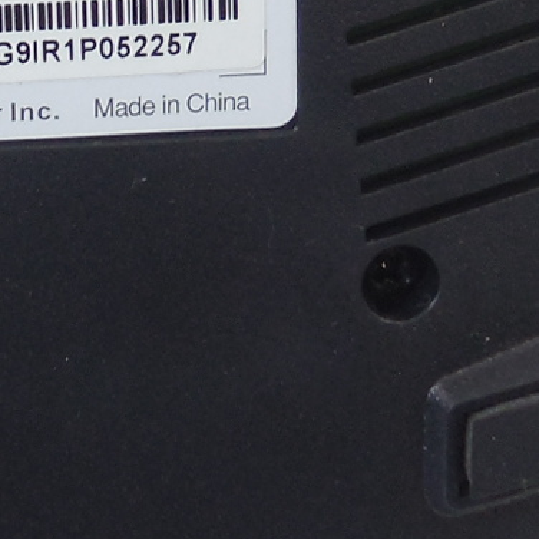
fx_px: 2449
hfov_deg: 12.0
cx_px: -252
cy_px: -115
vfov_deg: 12.3
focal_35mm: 139
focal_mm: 4.6
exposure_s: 1/30
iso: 125
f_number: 3.5
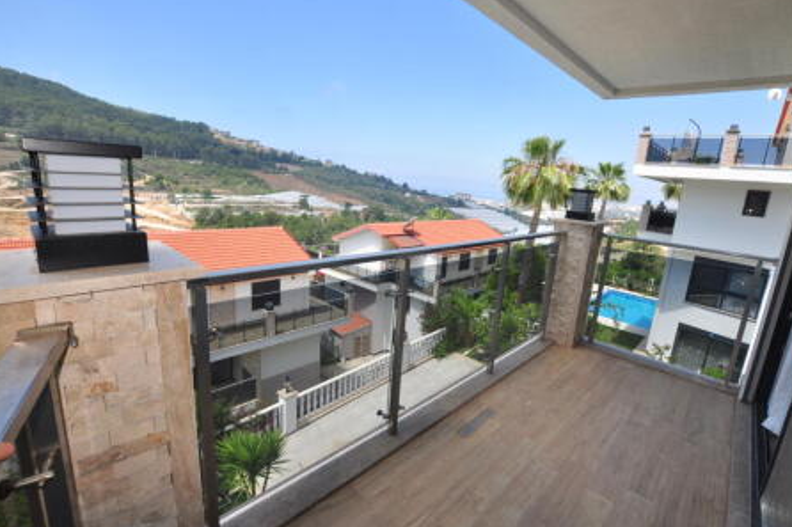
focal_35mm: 16
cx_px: 414
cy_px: 258
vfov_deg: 73.7
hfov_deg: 96.7
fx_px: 352
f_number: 11
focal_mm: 10
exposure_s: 1/100
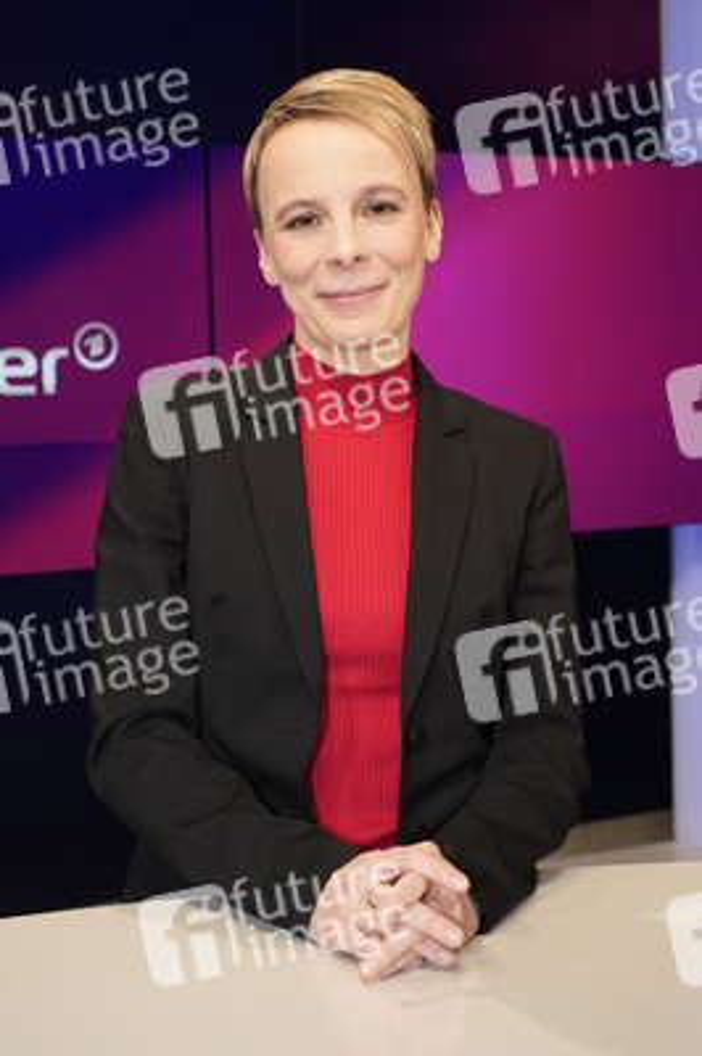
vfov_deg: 43.6
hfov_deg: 29.8
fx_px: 1318
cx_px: 351
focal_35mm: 45
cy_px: 528
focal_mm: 45
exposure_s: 1/125
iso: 2000
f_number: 5.6
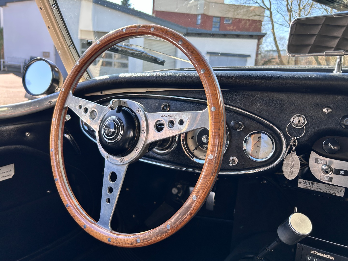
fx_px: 261
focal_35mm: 26
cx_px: 174
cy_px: 130
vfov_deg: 53.1
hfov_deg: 67.3
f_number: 1.5
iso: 50
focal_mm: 5.7
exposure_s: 1/506
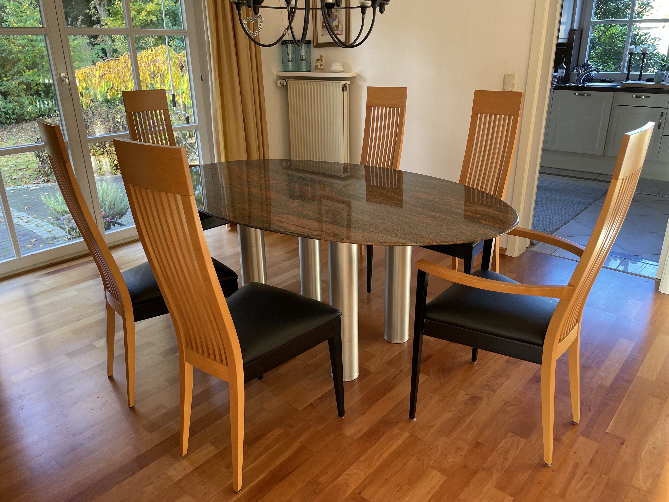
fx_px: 502
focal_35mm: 26
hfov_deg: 67.3
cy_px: 251
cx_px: 334
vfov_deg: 53.1
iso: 125
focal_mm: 4.2
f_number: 1.6
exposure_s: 1/67
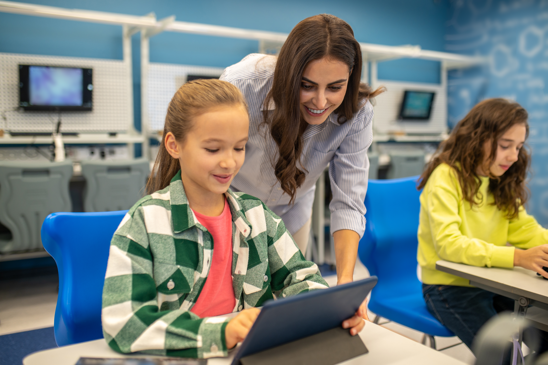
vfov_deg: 37.8
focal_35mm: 35
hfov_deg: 54.5
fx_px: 532
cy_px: 182
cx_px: 274
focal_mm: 35
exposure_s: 1/200
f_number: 2.2
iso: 250
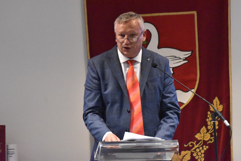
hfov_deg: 6.9
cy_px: 80
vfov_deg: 4.6
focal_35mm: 300
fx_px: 2008
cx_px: 120
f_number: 6.3
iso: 12800
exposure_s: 1/125
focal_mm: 200
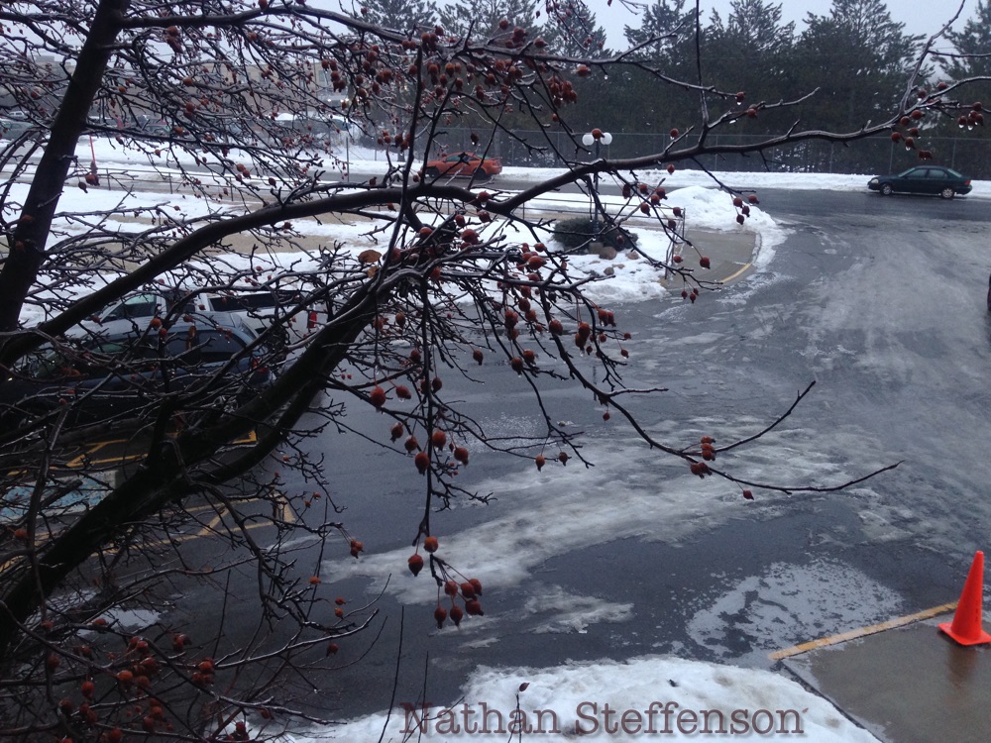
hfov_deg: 55.4
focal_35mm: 33
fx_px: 945
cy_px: 372
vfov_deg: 42.9
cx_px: 496
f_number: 2.4
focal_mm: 4.12
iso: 80
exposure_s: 1/120
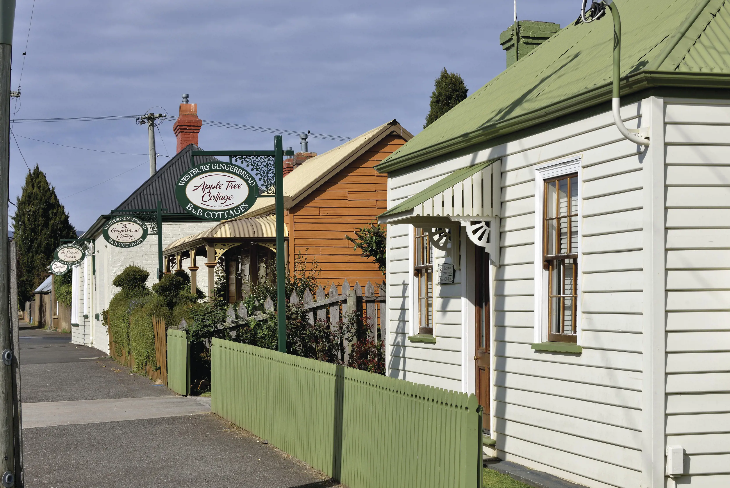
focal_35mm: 70
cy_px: 244
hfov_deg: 28.8
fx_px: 1420
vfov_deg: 19.5
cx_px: 365
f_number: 13
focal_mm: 70
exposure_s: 1/400
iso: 250
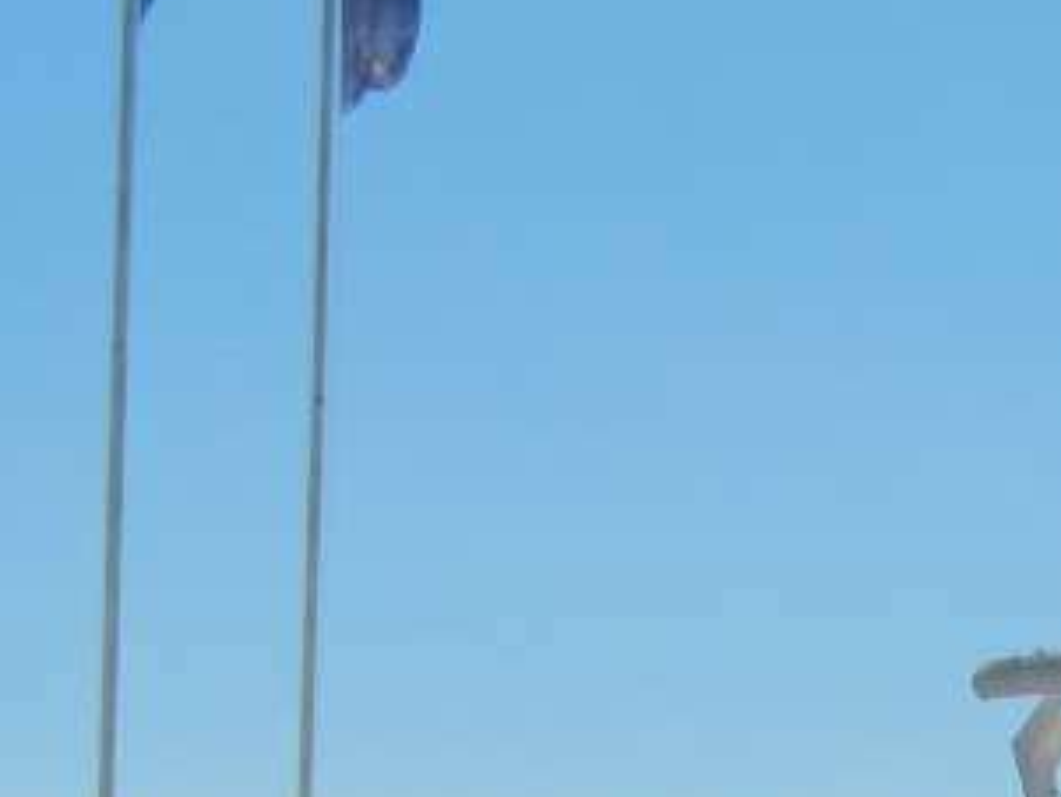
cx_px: 1061
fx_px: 3128
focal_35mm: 102
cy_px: 899
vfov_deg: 14.2
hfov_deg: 18.7
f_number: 7
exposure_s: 1/729
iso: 160
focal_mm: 5.4
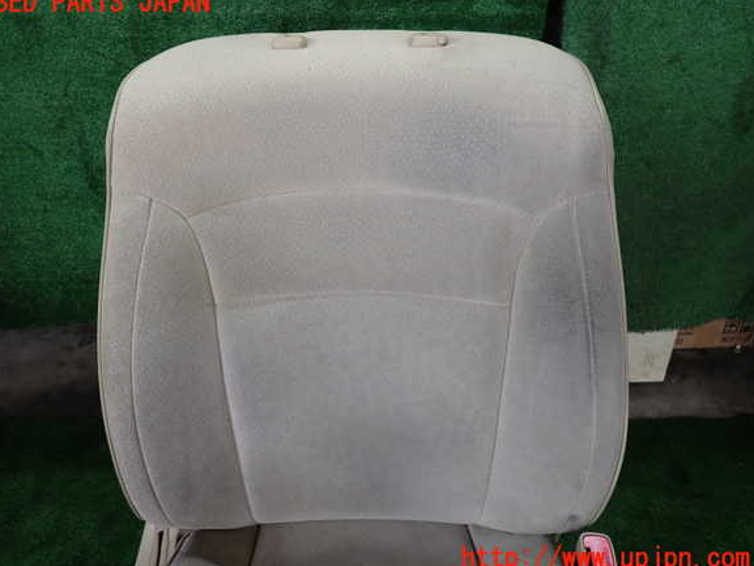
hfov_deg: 67.3
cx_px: 365
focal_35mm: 26
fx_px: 566
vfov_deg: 53.1
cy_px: 281
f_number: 2
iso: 125
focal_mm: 4.5
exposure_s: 1/60
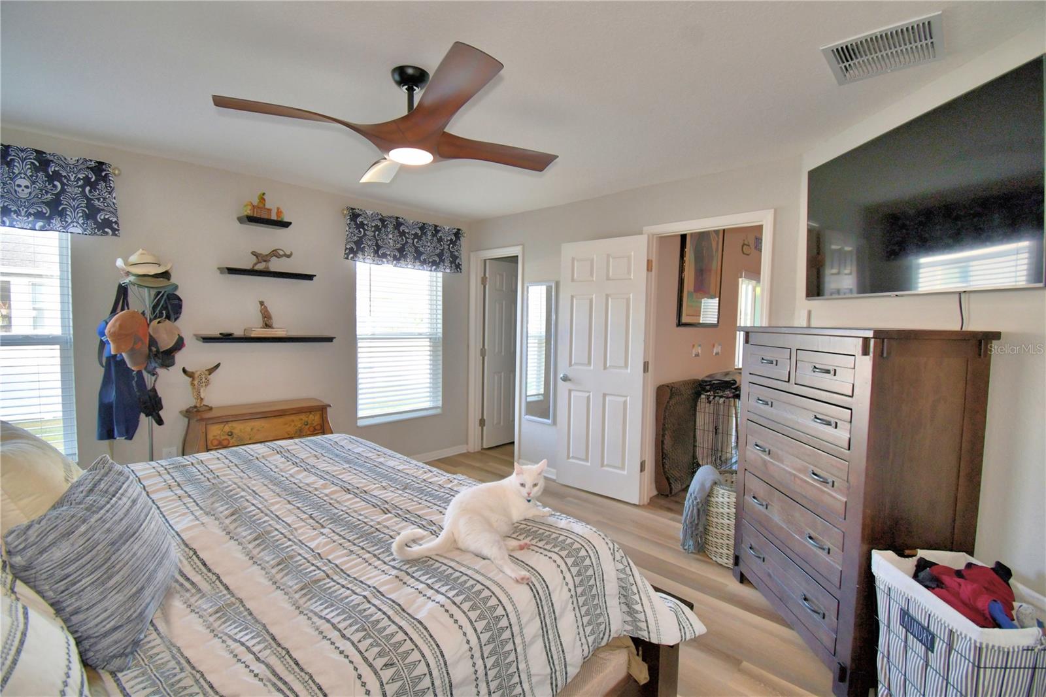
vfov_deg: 77.3
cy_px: 348
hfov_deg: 100.4
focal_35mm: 15
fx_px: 436
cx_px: 523
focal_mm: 10
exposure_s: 1/40
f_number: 4.5
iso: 200
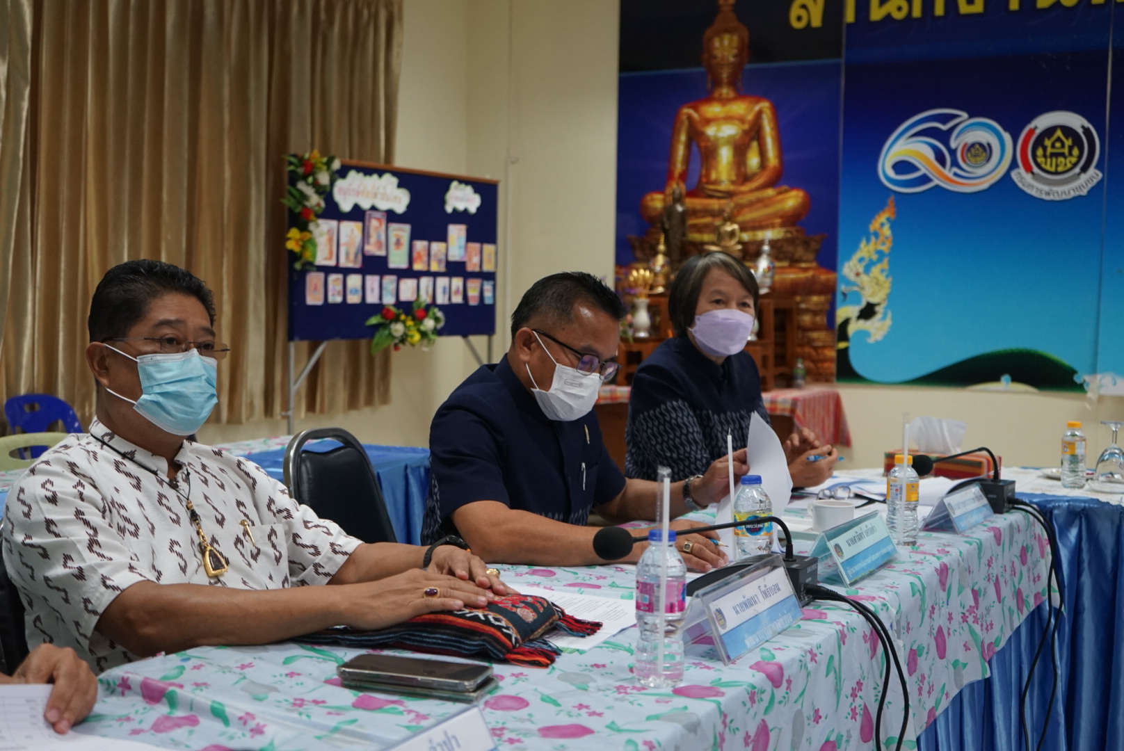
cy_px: 376
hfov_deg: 45.4
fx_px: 1343
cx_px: 562
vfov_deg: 31.2
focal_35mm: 43
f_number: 4.5
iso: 1250
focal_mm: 43
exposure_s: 1/160
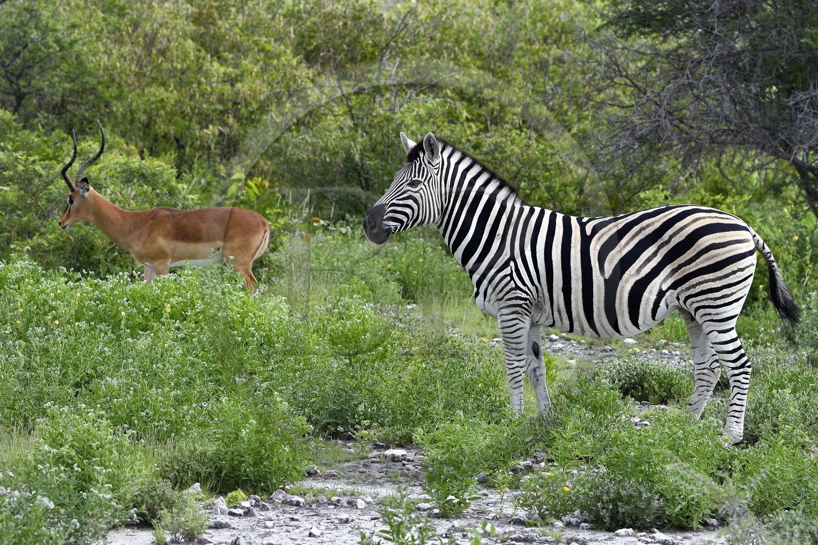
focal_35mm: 280
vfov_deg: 4.9
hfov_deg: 7.4
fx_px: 6361
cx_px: 409
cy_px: 272
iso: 400
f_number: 8
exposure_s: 1/640
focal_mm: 280
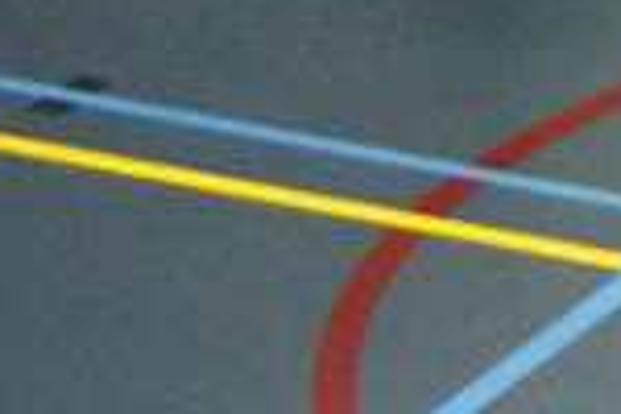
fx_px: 9297
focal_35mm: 539
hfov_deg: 3.7
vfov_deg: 2.5
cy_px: -650
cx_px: 1822
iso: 800
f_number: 4.5
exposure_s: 1/160
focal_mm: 45
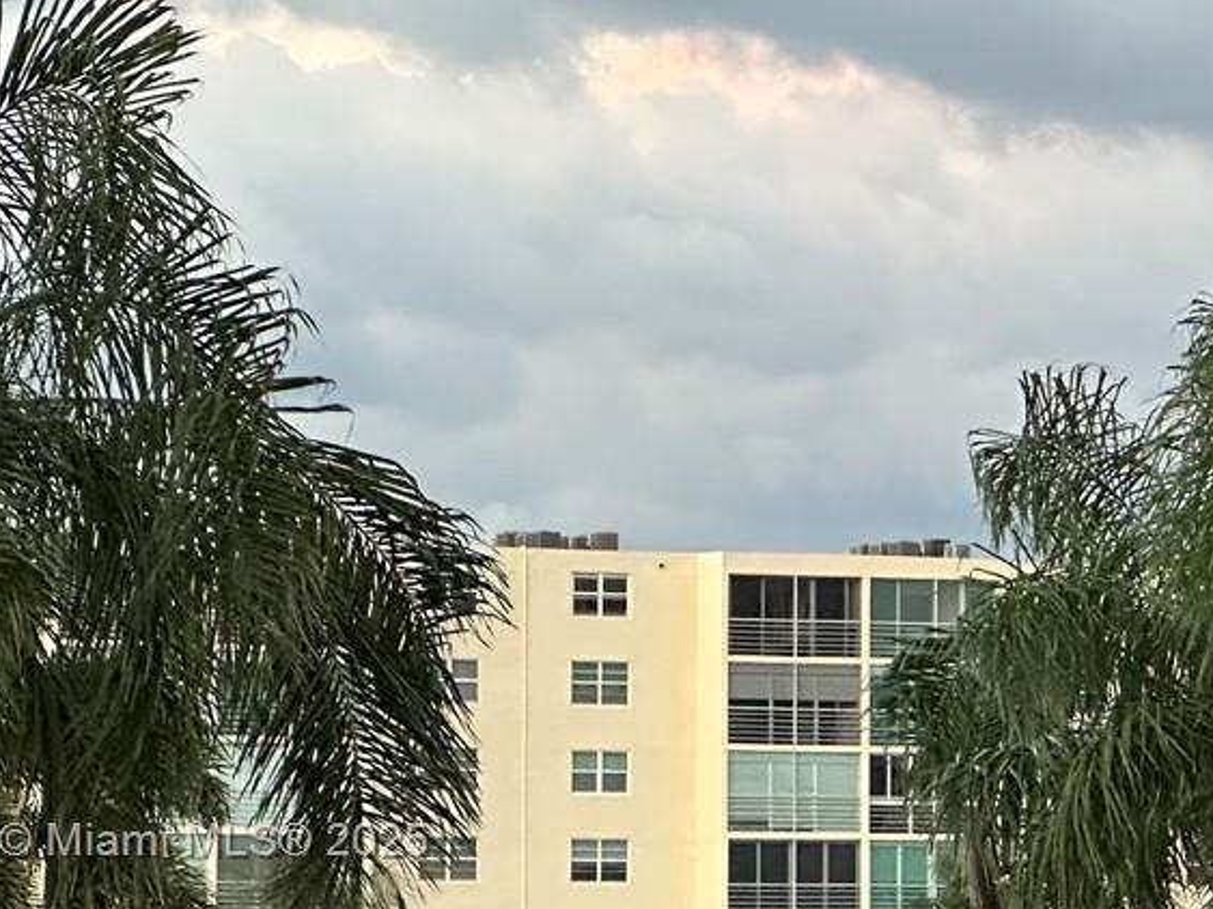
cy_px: 844
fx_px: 7672
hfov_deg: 8.9
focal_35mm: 219
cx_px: 1463
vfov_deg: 6.8
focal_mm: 9
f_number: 2.8
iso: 320
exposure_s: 1/120
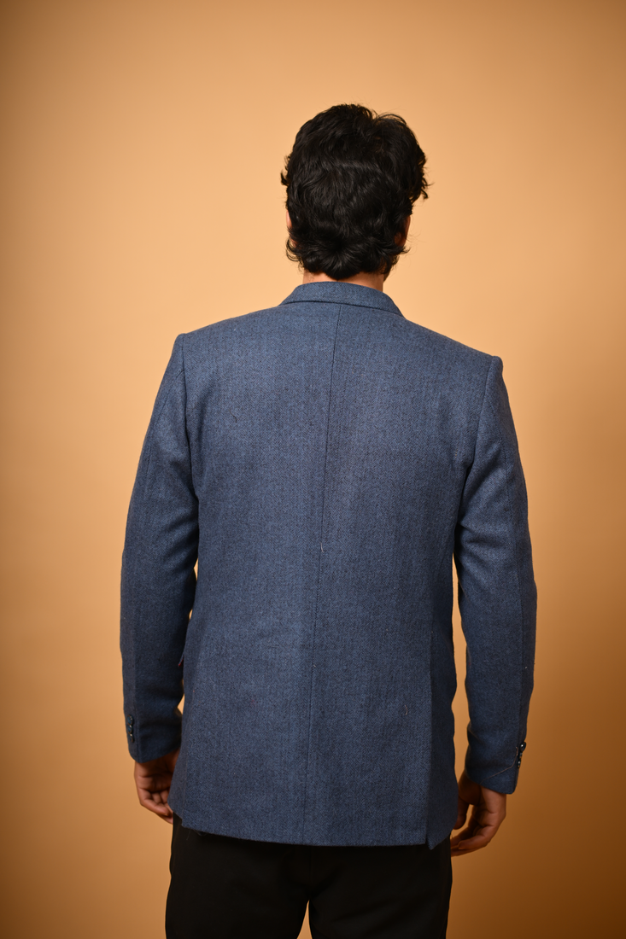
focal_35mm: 50
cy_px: 470
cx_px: 313
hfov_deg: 27.0
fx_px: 1304
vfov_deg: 39.6
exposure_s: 1/1000
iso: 160
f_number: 2.2
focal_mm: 50
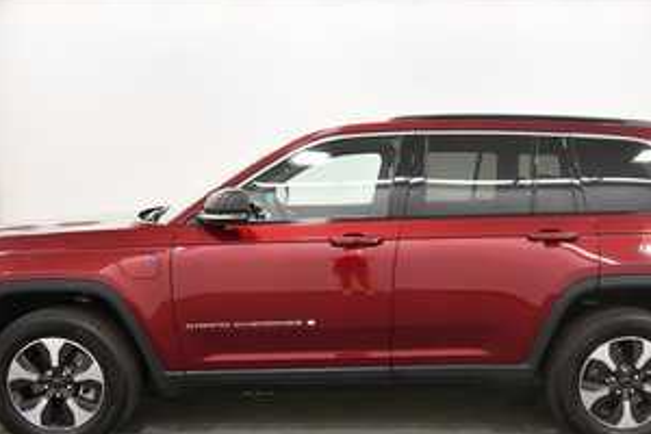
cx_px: 360
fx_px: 651
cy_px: 279
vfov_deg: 36.6
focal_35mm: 36
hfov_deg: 53.0
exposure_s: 1/125
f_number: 5.3
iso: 1250
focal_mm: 18
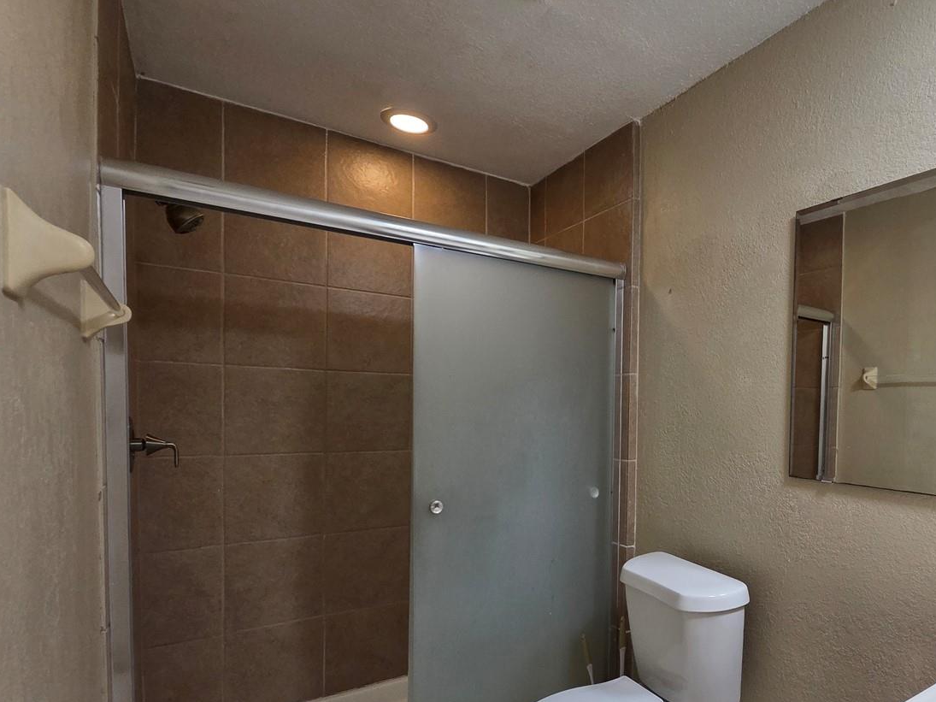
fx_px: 514
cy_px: 430
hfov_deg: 81.5
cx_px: 633
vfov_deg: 67.8
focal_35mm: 19
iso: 320
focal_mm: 2.2
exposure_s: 1/60
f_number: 2.2
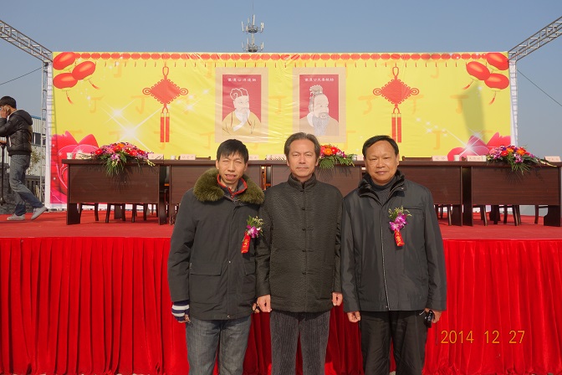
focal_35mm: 28
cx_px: 281
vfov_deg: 46.4
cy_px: 188
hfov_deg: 65.5
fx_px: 437
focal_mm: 10.4
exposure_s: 1/800
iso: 125
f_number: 5.6
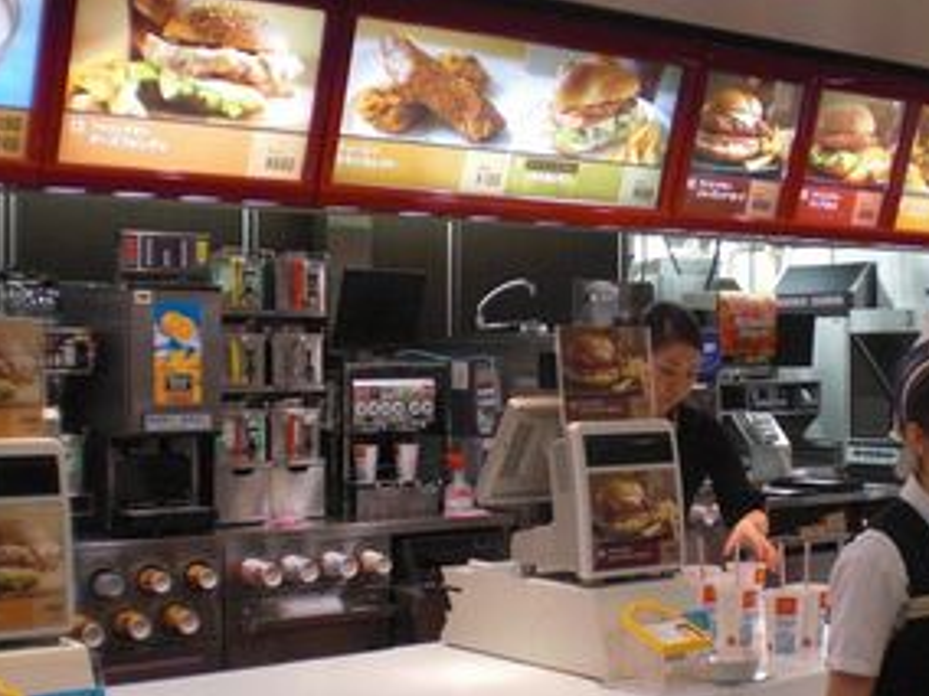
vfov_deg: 24.4
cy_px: 389
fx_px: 1610
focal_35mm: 60
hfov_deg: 32.1
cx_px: 558
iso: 400
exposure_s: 1/125
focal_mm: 6.3
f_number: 3.1
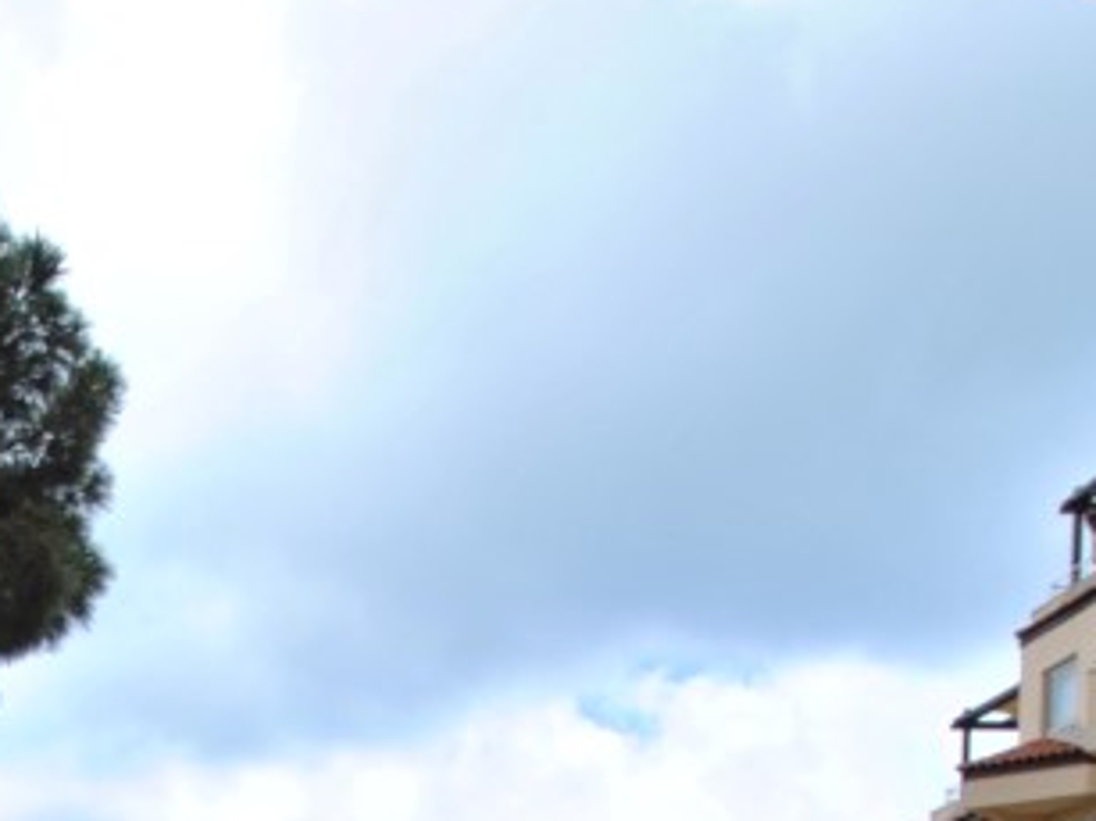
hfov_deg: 33.2
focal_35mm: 54
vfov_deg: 22.5
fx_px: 1709
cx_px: 59
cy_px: 1210
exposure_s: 1/250
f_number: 7.1
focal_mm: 10
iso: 100
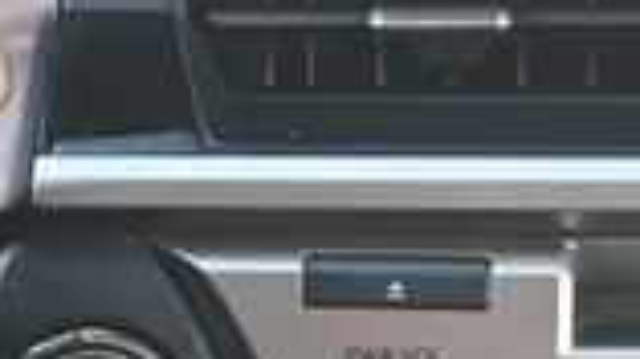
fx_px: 3426
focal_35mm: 202
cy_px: 73
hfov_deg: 10.4
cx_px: 844
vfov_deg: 6.0
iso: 800
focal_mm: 31.5
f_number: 5
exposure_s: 1/125
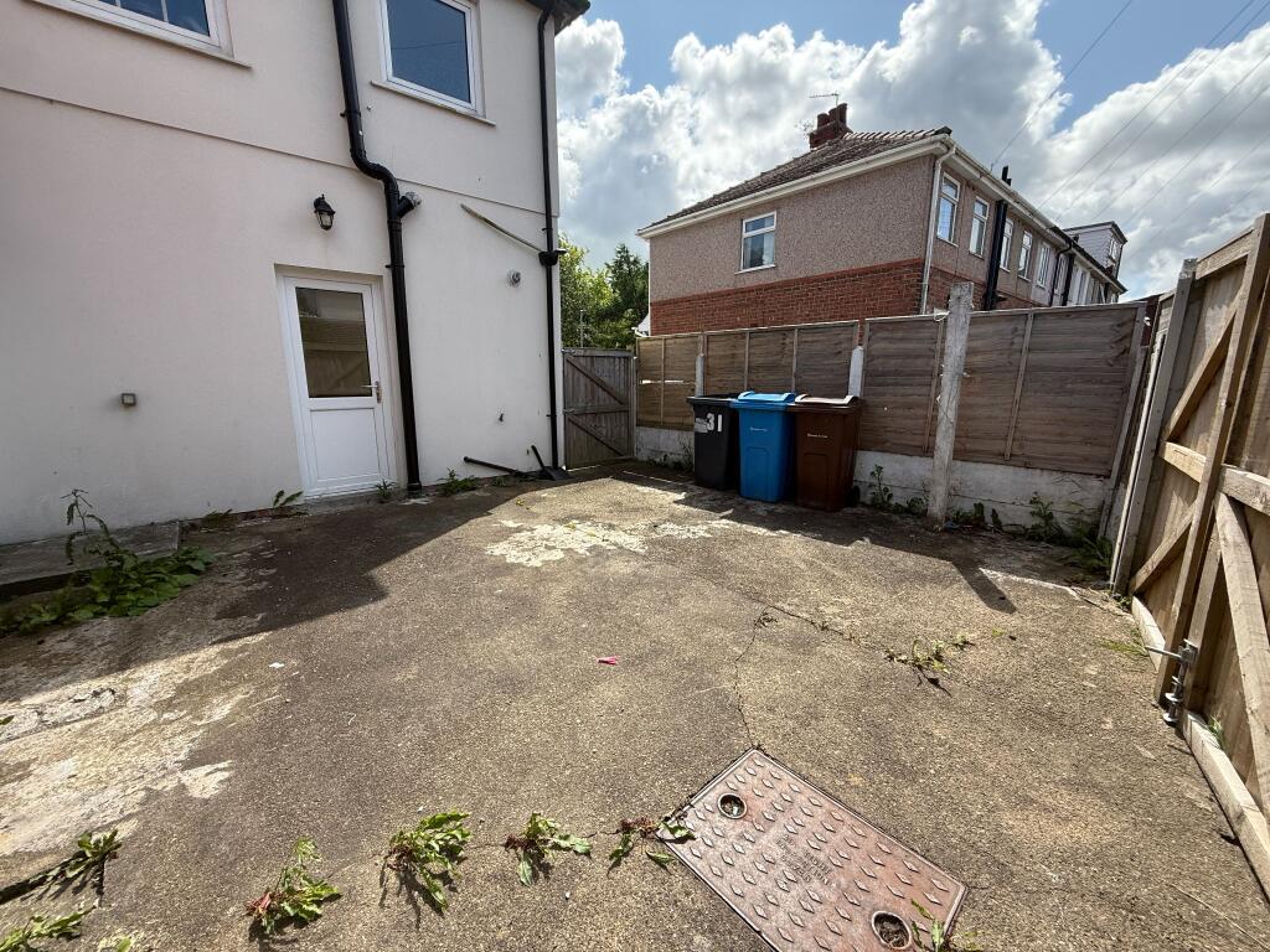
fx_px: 514
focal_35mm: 14
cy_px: 476
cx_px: 635
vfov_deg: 85.7
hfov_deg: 102.1
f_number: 2.2
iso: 50
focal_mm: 2.22
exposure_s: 1/799
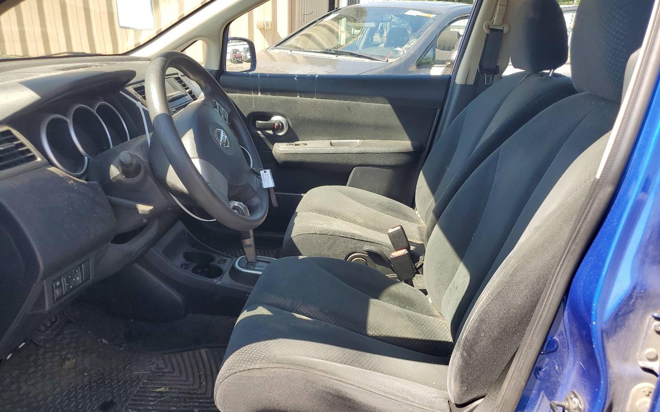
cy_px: 247
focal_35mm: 28
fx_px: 504
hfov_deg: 66.5
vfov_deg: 44.3
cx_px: 334
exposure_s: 1/588
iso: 50
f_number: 1.5
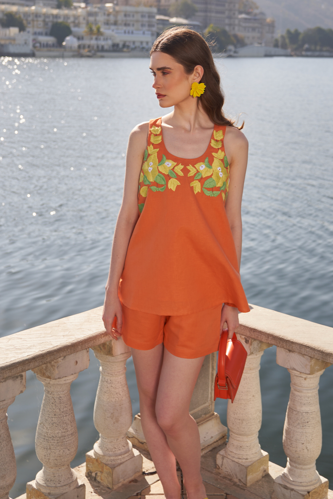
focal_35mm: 42
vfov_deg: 46.4
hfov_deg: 31.9
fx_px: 583
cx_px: 189
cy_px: 270
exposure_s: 1/1000
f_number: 2.8
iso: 50
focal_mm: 25
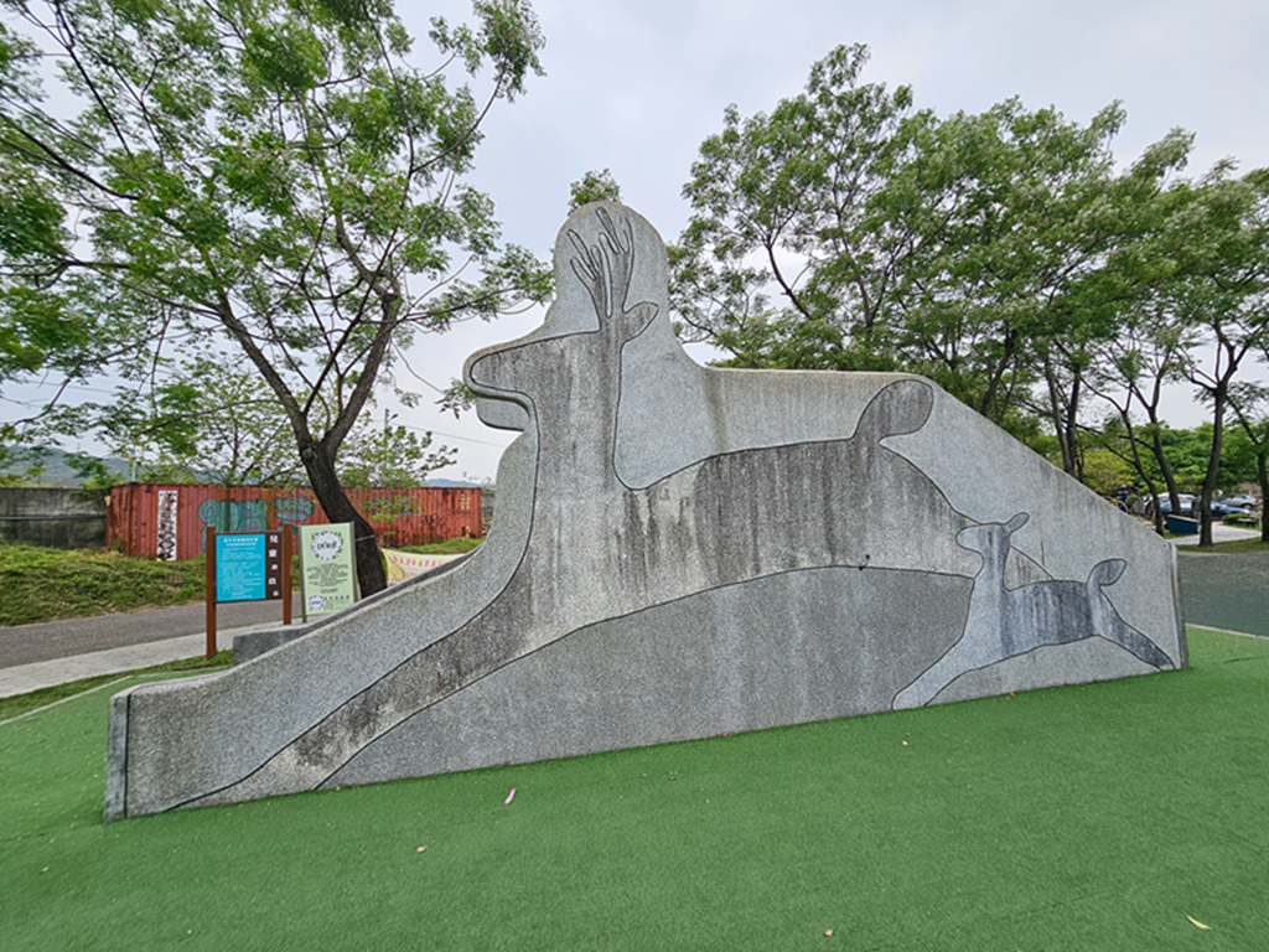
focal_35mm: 13
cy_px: 476
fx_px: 477
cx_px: 634
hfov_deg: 106.2
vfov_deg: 89.9
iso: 50
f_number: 2.2
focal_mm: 2.2
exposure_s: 1/1864
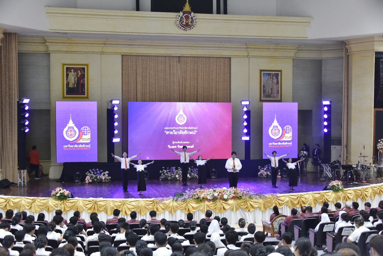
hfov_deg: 43.6
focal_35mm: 45
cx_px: 192
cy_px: 128
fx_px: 479
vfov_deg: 29.9
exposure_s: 1/60
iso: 1250
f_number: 4.2
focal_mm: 45
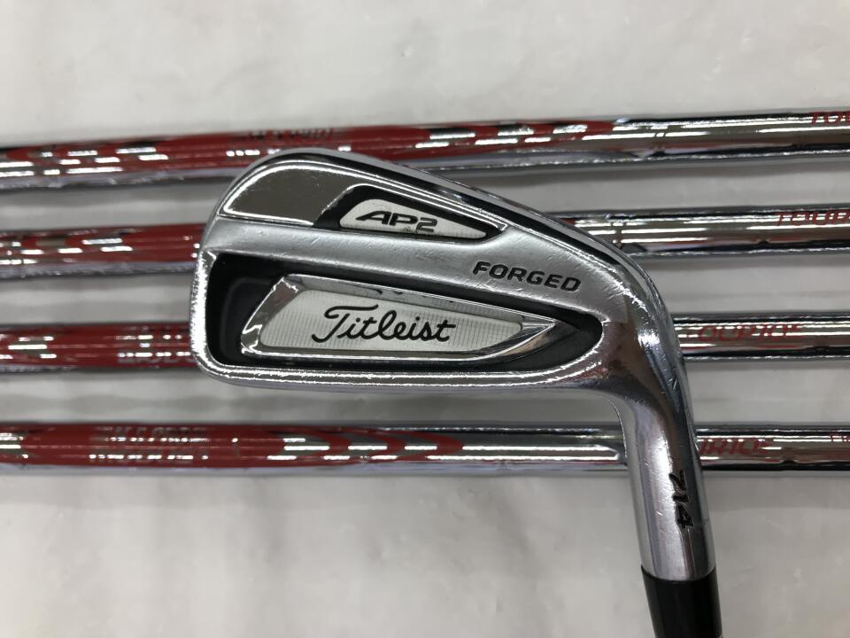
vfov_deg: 49.7
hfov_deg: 63.4
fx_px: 688
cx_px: 425
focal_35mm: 28
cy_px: 319
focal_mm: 3.99
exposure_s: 1/120
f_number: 1.8
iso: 40
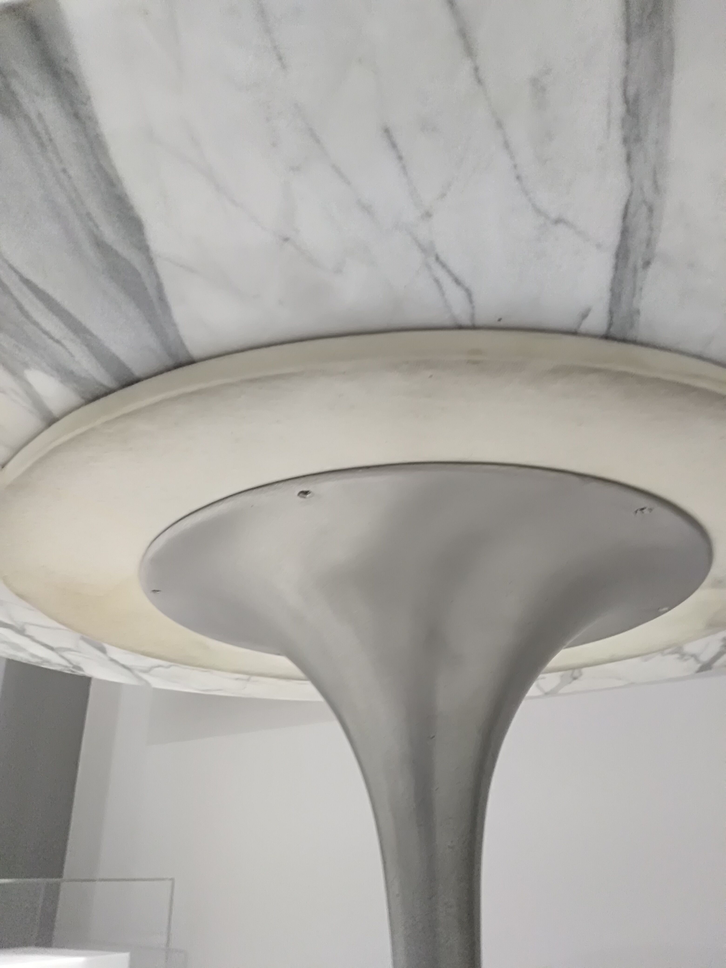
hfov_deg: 53.1
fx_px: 727
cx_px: 363
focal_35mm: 26
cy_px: 484
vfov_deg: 67.3
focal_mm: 3.54
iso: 760
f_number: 2
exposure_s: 1/15
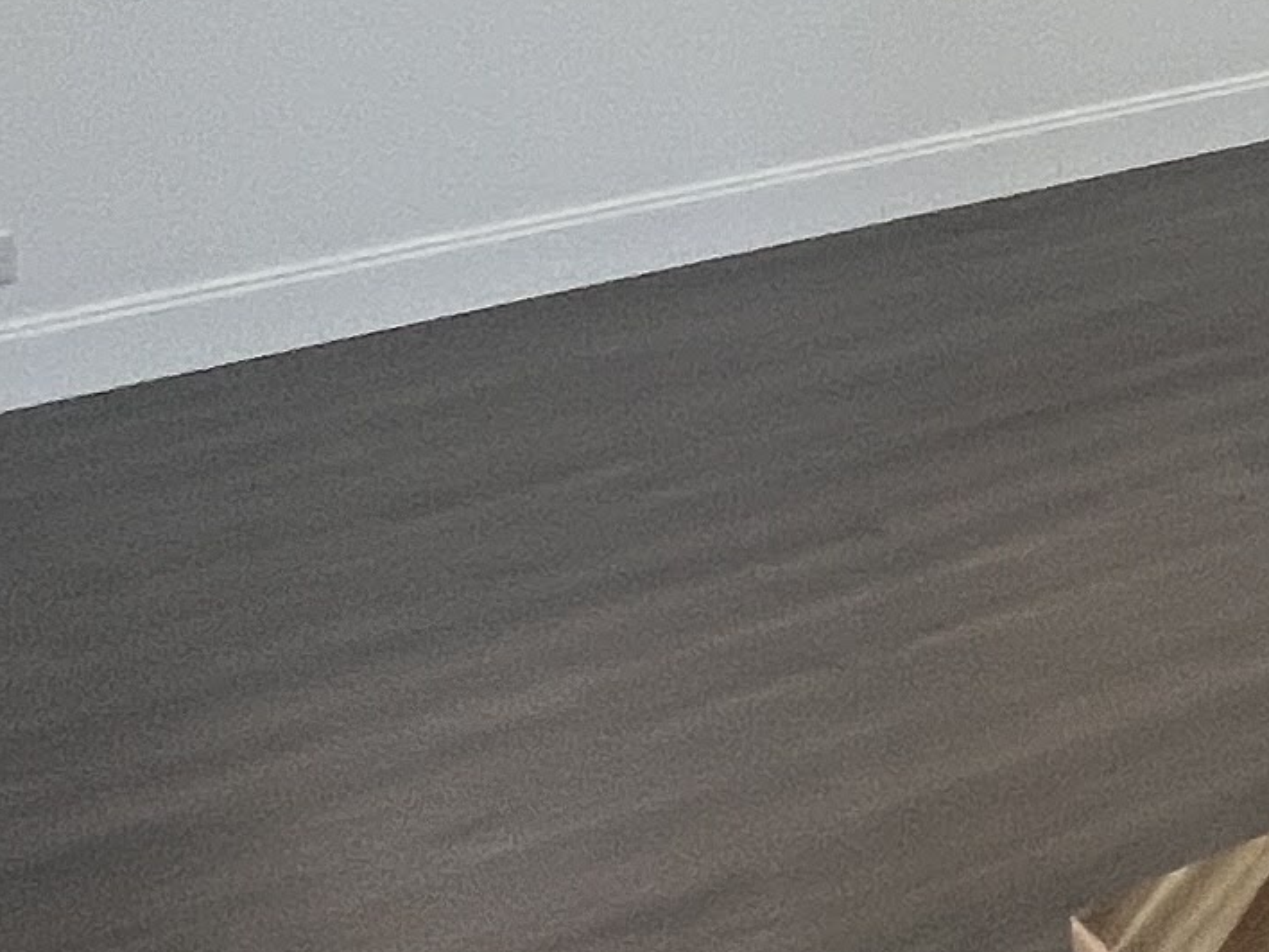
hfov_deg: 19.7
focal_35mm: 74
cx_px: 2260
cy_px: -298
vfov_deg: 18.5
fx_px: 2713
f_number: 1.8
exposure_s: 1/120
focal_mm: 1.57
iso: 125
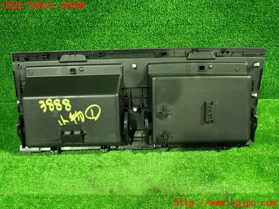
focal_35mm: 30
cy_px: 104
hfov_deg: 60.0
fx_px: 242
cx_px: 140
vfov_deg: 46.8
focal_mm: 5.4
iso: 800
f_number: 2.3
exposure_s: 1/20
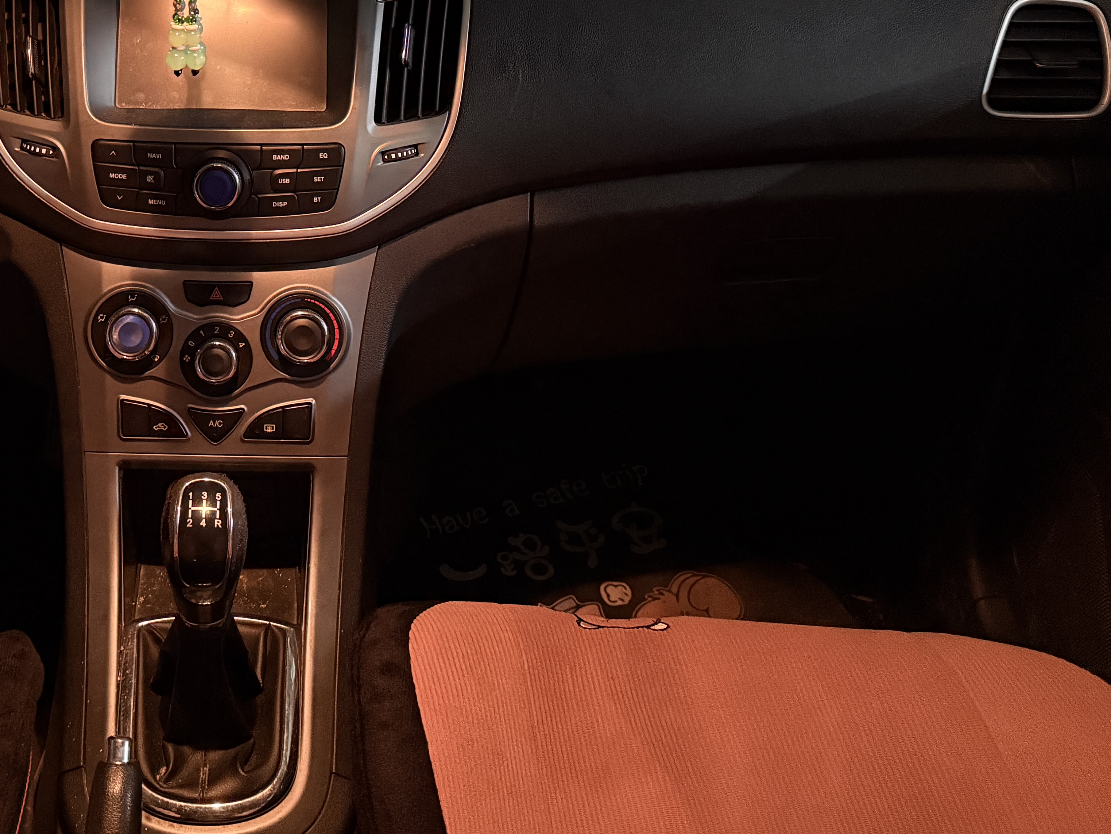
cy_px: 72
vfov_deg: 30.7
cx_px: 241
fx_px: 1444
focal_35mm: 45
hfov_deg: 40.5
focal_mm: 6.76
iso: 1600
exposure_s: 1/30
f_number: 1.78
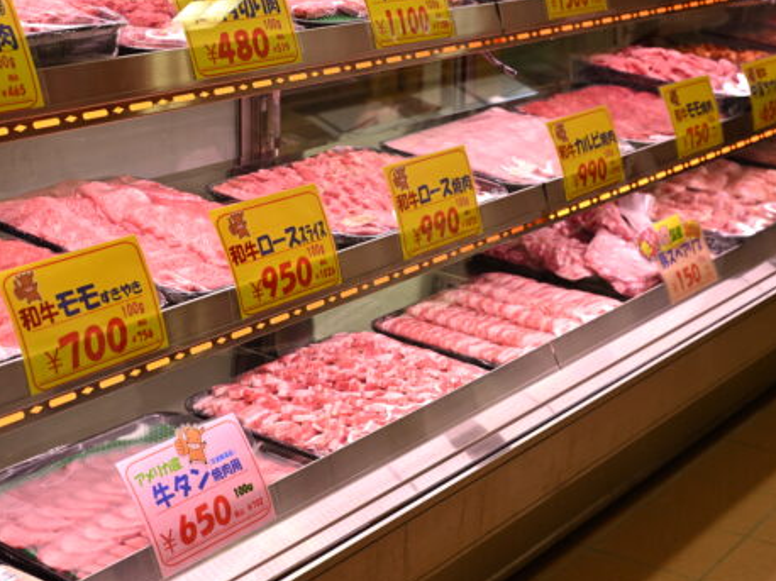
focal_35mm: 63
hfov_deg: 30.7
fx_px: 1412
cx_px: 315
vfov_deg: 23.2
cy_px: 251
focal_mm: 50
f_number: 5.6
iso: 500
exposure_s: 1/100
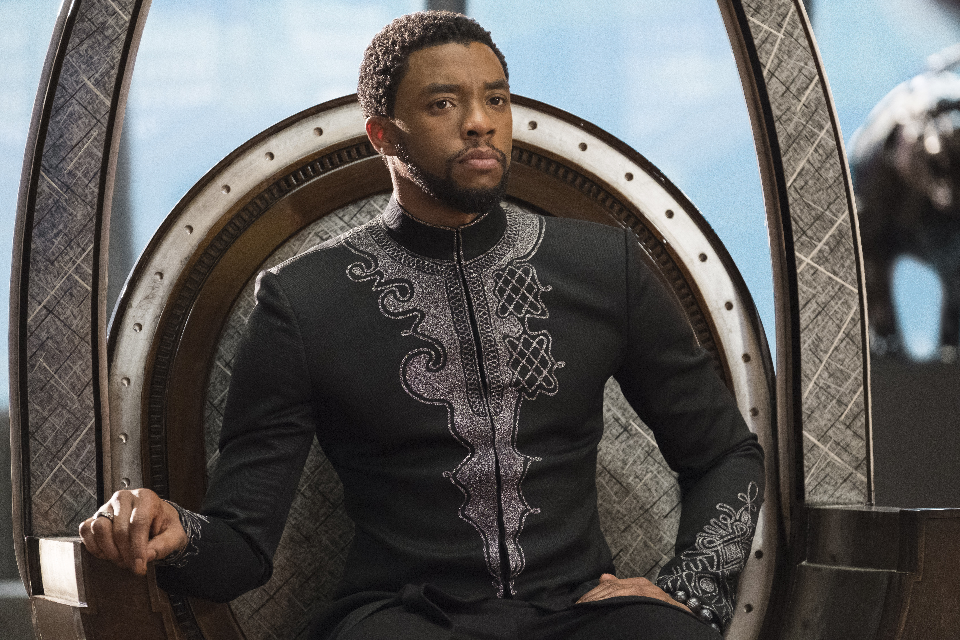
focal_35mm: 194
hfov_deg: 10.6
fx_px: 5173
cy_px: 320
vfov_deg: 7.1
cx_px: 480
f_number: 3.6
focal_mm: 129.2
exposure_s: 1/125
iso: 3200
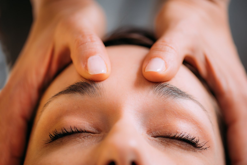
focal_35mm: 105
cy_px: 82
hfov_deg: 19.5
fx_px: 720
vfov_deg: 13.0
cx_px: 124
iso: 64
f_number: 3.2
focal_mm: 105
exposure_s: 1/160
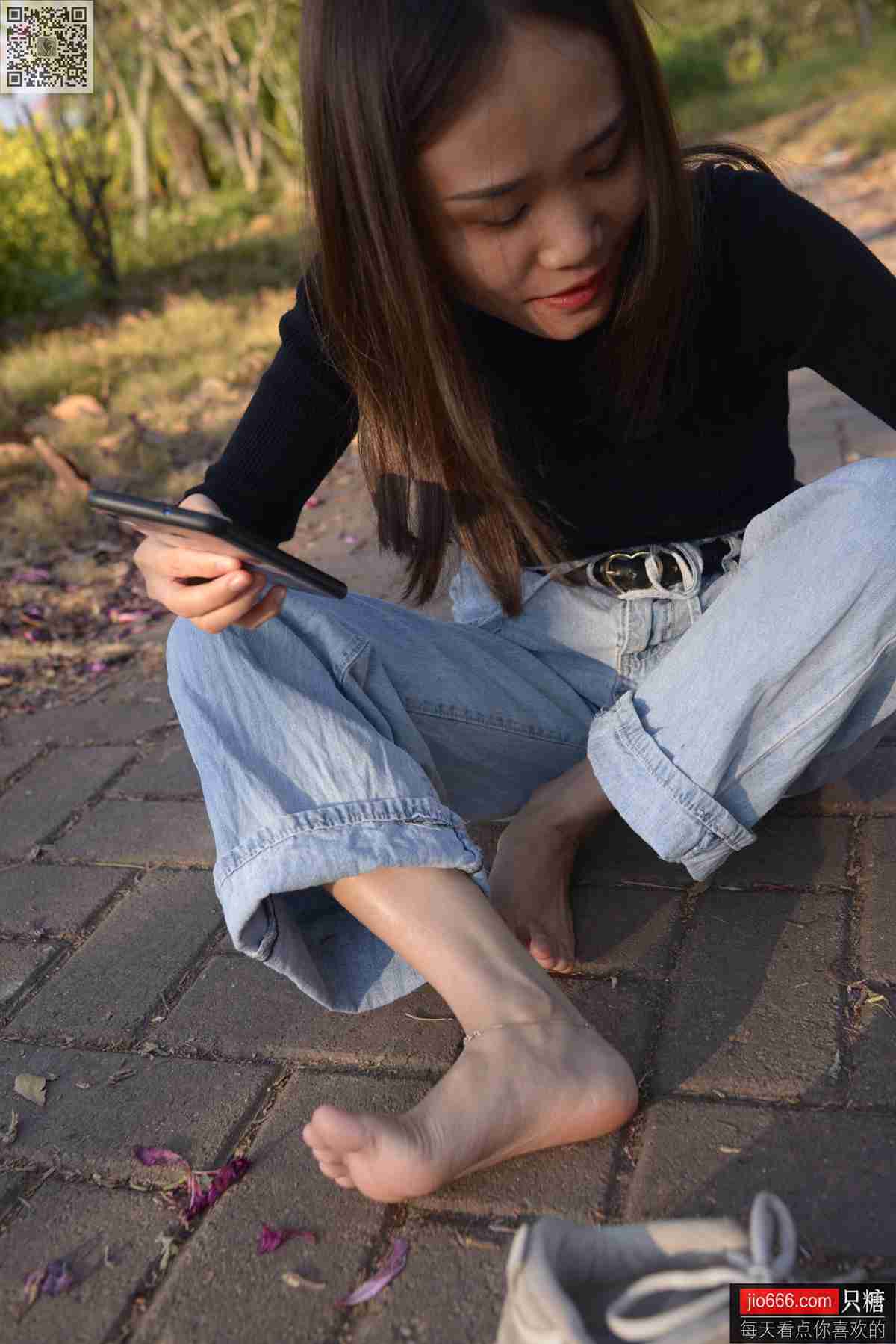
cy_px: 672
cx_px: 448
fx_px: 1306
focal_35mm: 35
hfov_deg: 37.9
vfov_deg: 54.4
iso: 160
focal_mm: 35
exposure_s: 1/250
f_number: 5.6
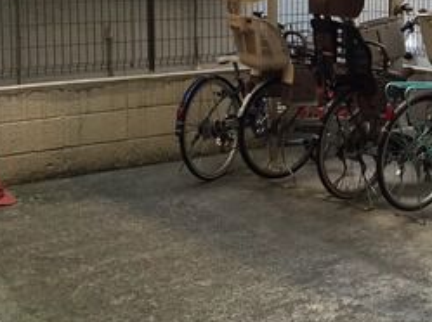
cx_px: 427
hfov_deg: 26.4
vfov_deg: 20.7
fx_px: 872
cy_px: 66
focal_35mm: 70
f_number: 2.2
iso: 80
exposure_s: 1/30
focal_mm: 4.15
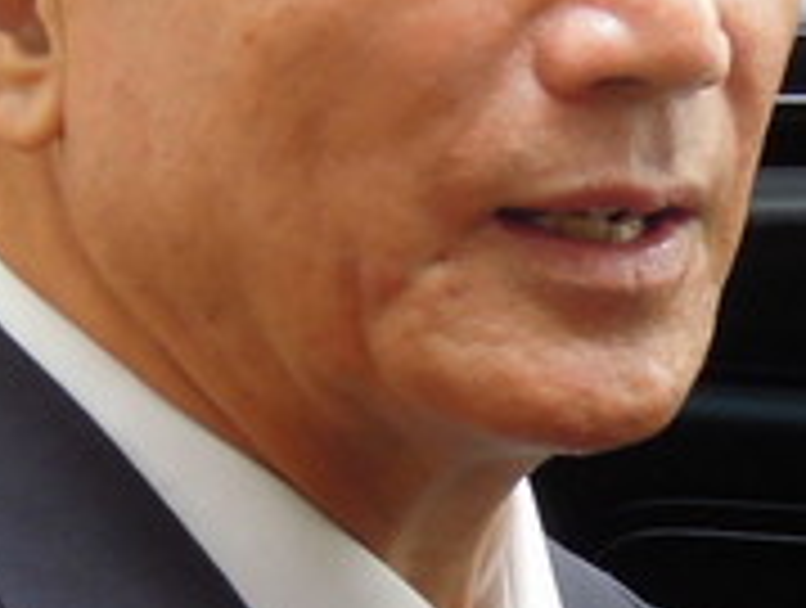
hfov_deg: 10.7
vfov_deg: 8.1
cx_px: 455
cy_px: 104
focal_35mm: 184
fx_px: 4293
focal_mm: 9.9
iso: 160
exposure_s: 1/100
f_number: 3.5
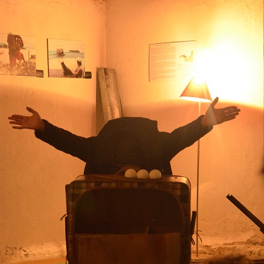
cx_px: 132
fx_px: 1084
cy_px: 133
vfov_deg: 13.9
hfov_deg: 13.9
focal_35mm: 126
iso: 4000
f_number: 5.6
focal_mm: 65
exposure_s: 1/25
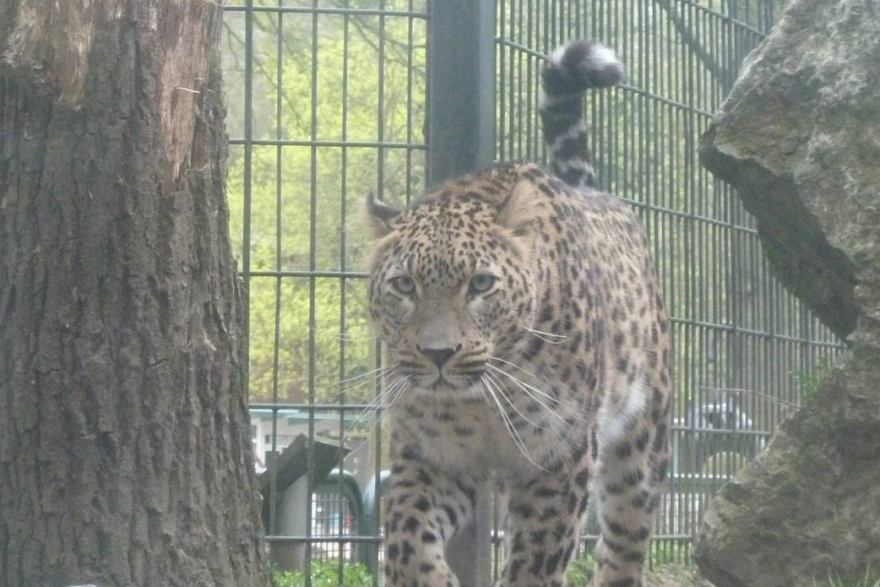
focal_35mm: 190
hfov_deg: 10.8
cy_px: 364
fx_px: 4645
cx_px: 498
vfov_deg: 7.2
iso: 800
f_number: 4.4
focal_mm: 19.5
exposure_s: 1/100
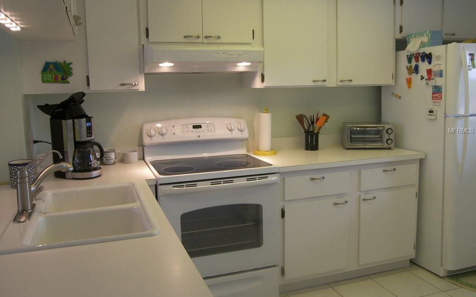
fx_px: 415
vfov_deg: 39.4
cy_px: 131
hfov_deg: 59.7
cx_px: 237
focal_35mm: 32
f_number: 3.2
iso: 100
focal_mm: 6.4
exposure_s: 1/50
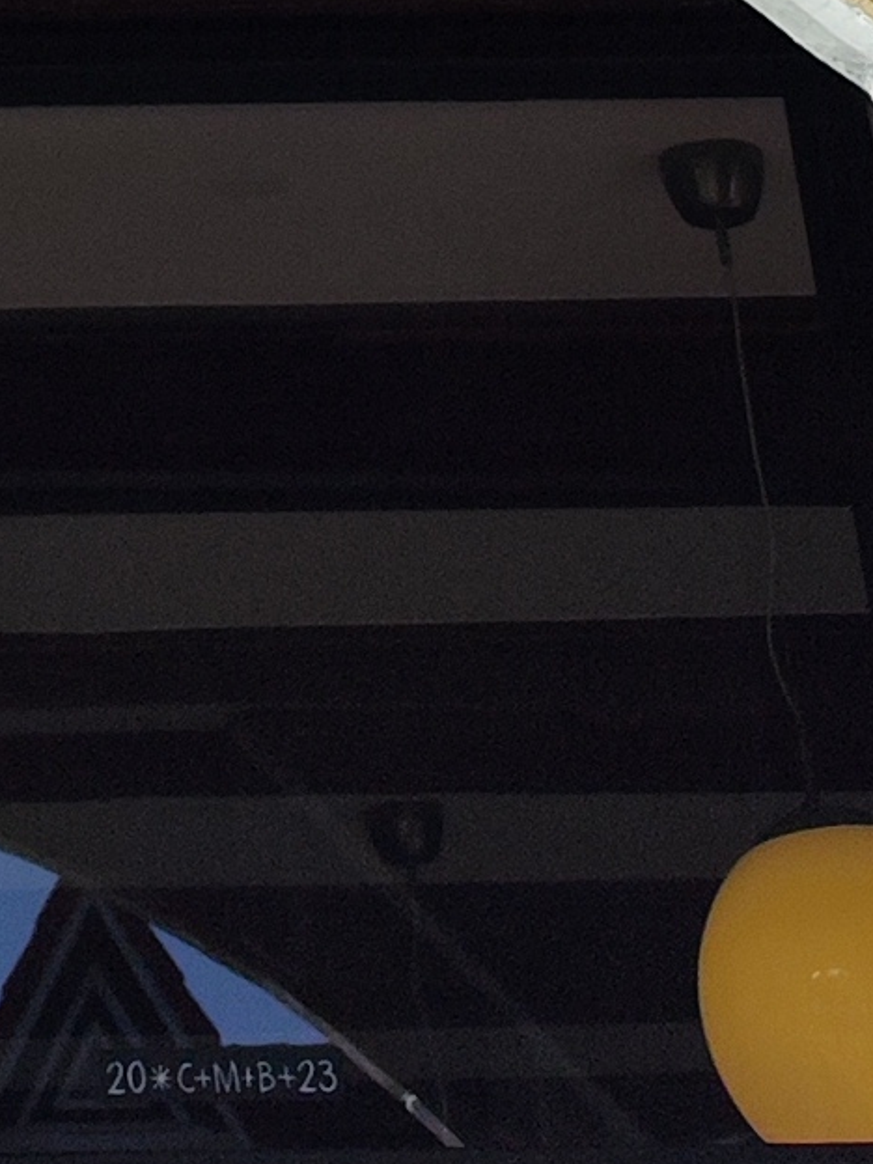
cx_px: -399
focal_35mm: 151
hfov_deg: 9.6
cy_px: -2513
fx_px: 5078
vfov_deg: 9.6
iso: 50
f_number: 1.69
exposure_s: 1/912
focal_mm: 7.01
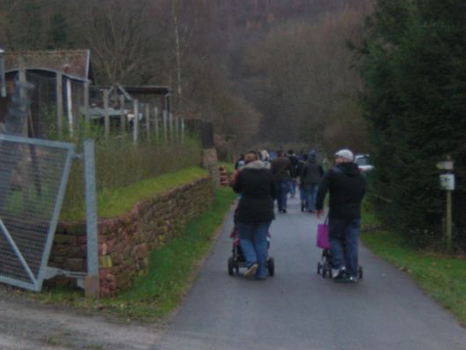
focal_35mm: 115
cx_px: 234
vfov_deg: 12.9
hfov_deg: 17.1
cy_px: 175
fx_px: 1550
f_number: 5.9
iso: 200
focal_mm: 18.9
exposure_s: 1/60
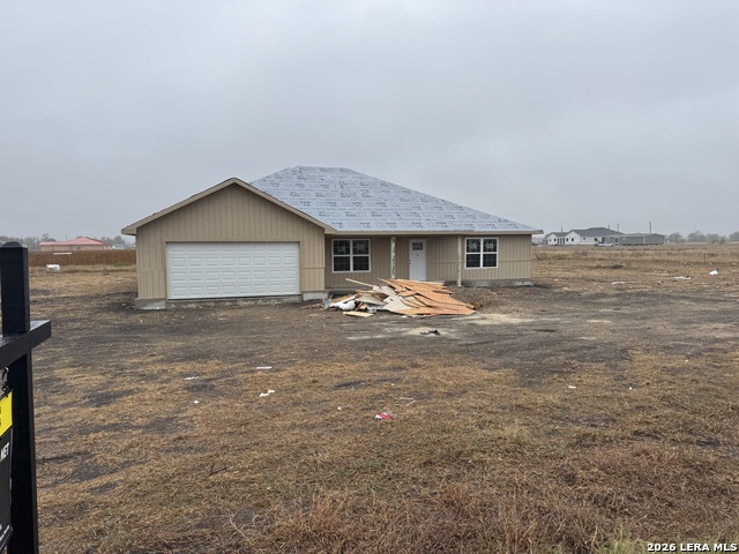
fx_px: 512
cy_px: 277
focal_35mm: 24
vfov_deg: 56.8
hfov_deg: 71.6
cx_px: 370
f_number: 1.78
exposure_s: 1/1193
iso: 80
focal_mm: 6.76
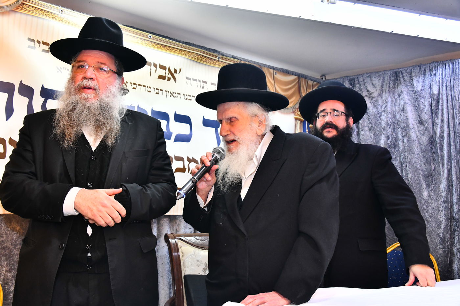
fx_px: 460
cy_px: 153
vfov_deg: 36.9
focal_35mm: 36
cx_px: 230
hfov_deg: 53.1
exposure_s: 1/125
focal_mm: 36
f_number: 6.3
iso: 2500
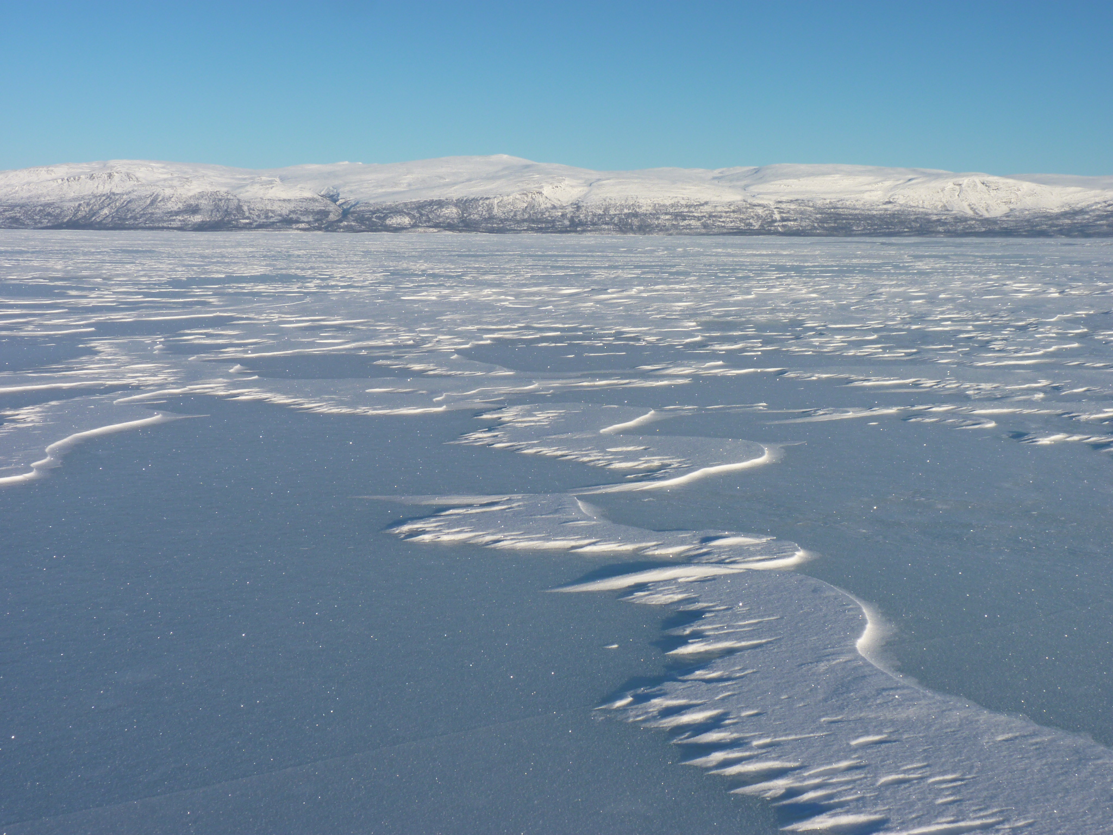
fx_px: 1286
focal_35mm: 40
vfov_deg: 36.0
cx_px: 556
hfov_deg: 46.8
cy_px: 418
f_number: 5.6
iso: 80
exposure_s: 1/500
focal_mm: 7.1
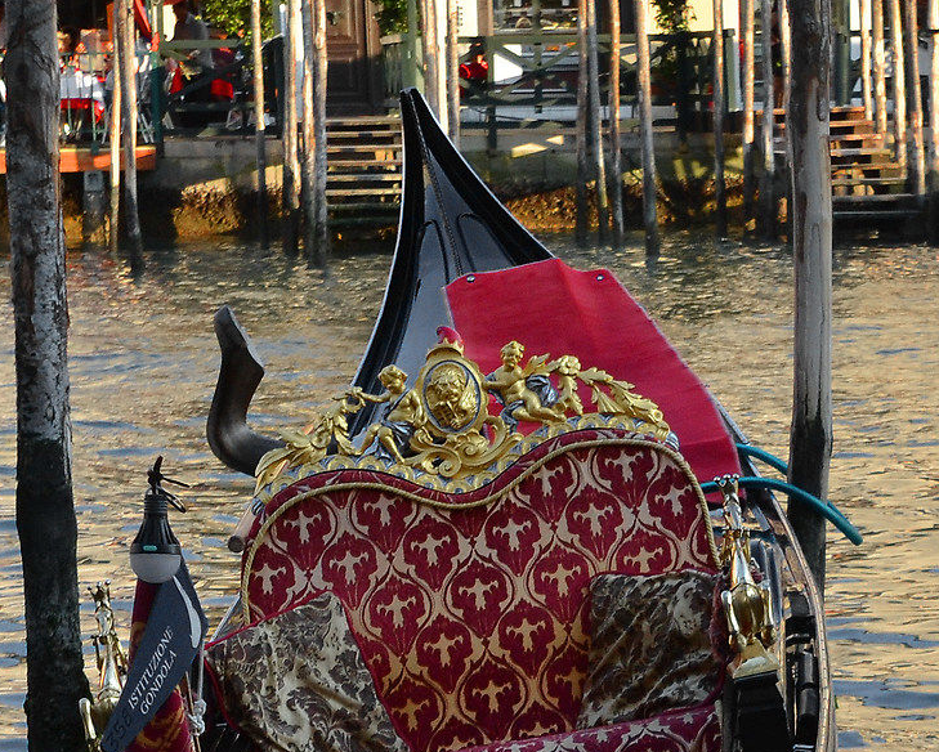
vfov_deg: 8.7
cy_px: 841
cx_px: 1012
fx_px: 4894
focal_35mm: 176
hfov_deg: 10.8
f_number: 5.6
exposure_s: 1/320
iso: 400
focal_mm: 38
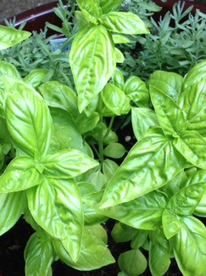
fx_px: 549
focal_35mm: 69
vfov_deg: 28.1
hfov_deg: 21.3
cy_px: 167
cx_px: 88
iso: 80
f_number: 2.4
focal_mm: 4.28
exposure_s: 1/120
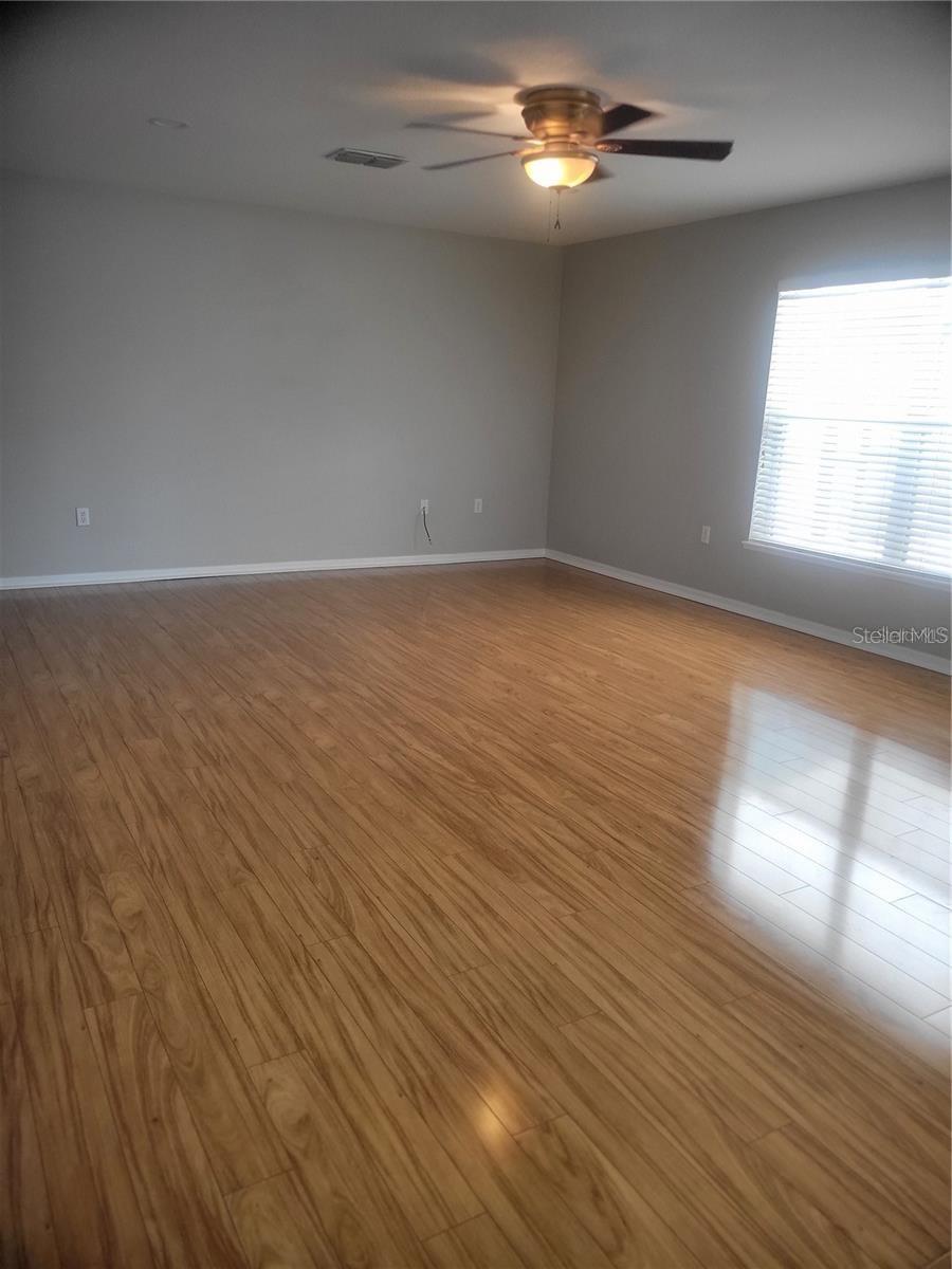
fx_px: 953
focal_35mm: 26
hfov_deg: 53.1
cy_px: 634
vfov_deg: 67.3
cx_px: 476
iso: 200
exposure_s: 1/120
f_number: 1.8
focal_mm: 5.4
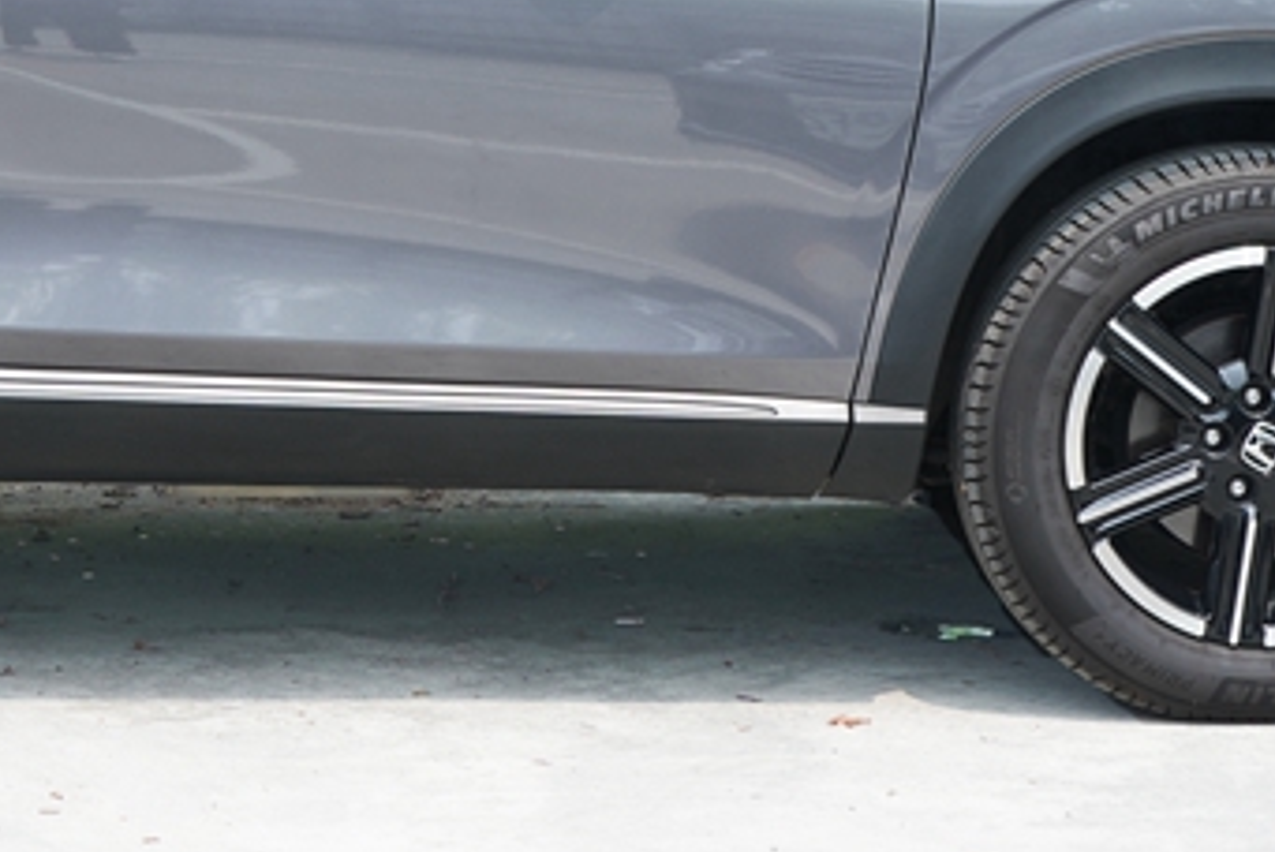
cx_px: 150
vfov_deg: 9.8
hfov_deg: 14.7
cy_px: -136
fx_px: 4892
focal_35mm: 138
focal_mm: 46
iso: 100
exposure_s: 1/125
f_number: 7.1
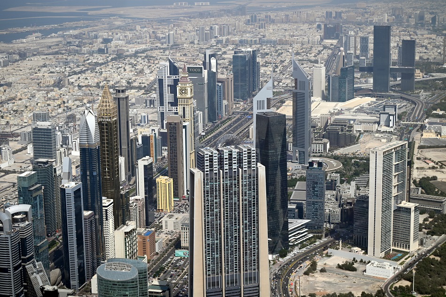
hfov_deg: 28.8
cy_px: 148
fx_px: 867
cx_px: 223
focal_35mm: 70
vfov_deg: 19.5
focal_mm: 70
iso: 200
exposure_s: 1/500
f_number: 5
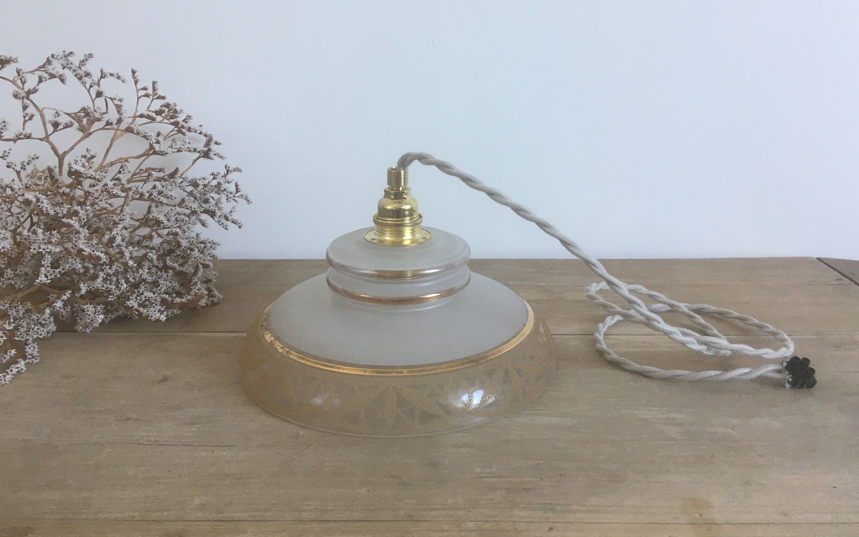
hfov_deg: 61.2
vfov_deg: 40.5
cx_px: 430
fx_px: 726
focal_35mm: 31
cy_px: 232
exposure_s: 1/33
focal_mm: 4.15
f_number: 2.2
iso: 64
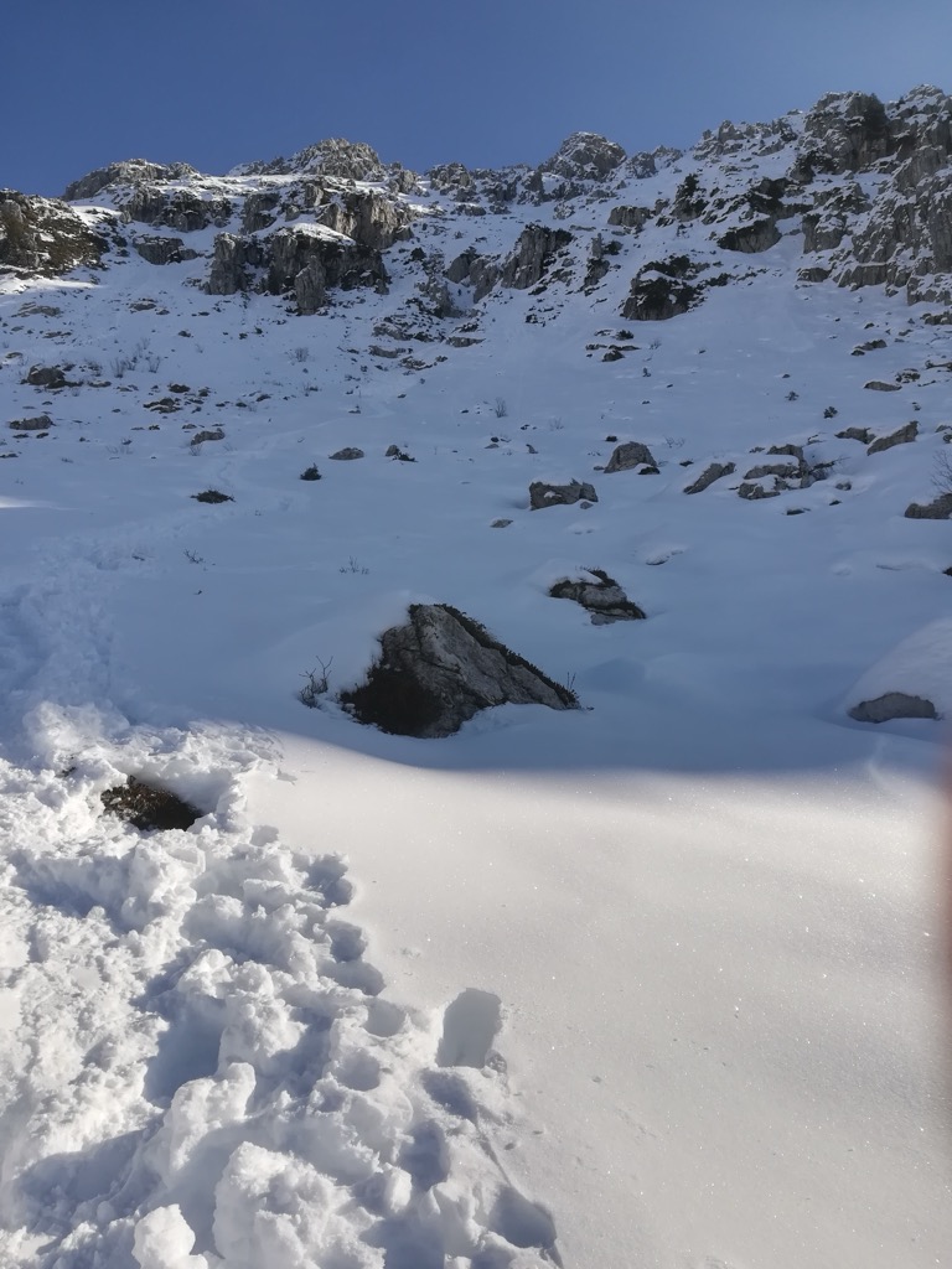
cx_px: 476
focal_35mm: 26
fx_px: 953
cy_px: 634
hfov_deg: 53.1
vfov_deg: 67.3
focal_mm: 3.83
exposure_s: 1/1325
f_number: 2.2
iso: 50
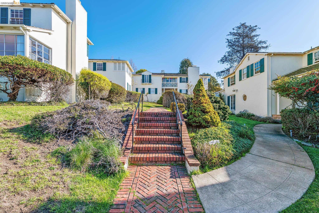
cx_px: 160
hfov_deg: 96.7
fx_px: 142
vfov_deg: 73.7
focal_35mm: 16
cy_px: 106
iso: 64
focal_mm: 16
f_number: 11
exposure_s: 1/125
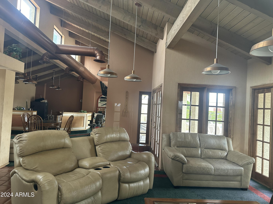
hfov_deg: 71.6
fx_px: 189
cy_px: 102
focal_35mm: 24
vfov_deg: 56.8
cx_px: 136
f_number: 1.78
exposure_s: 1/117
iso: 250
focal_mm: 6.86
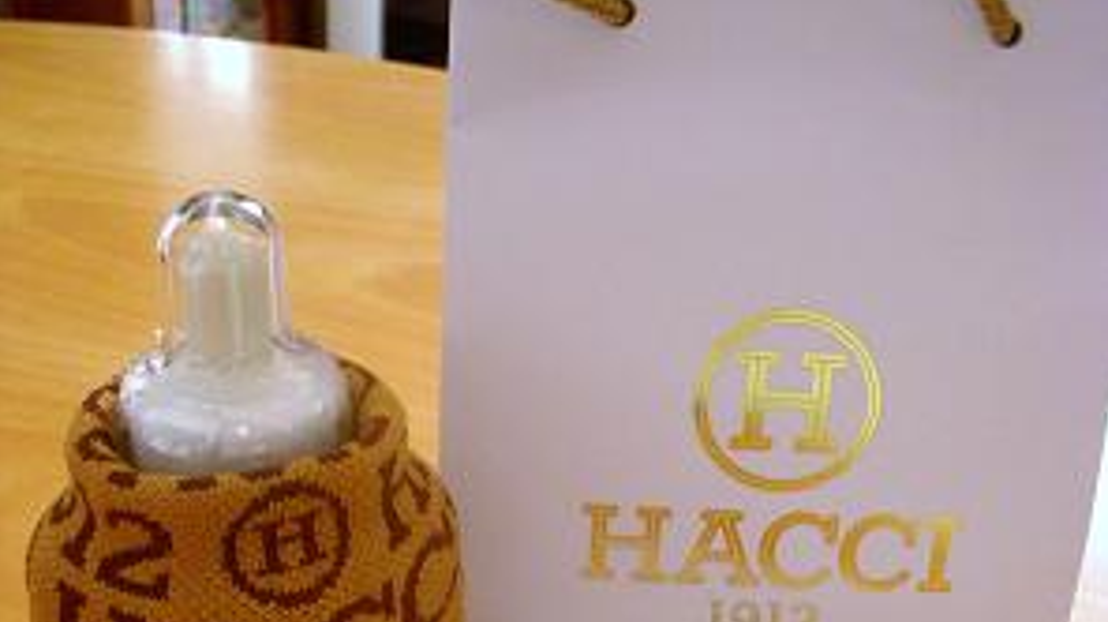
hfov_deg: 37.2
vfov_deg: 20.9
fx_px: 1644
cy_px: 562
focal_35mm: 56
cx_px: 554
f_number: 3.3
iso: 200
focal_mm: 6.3
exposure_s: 1/25
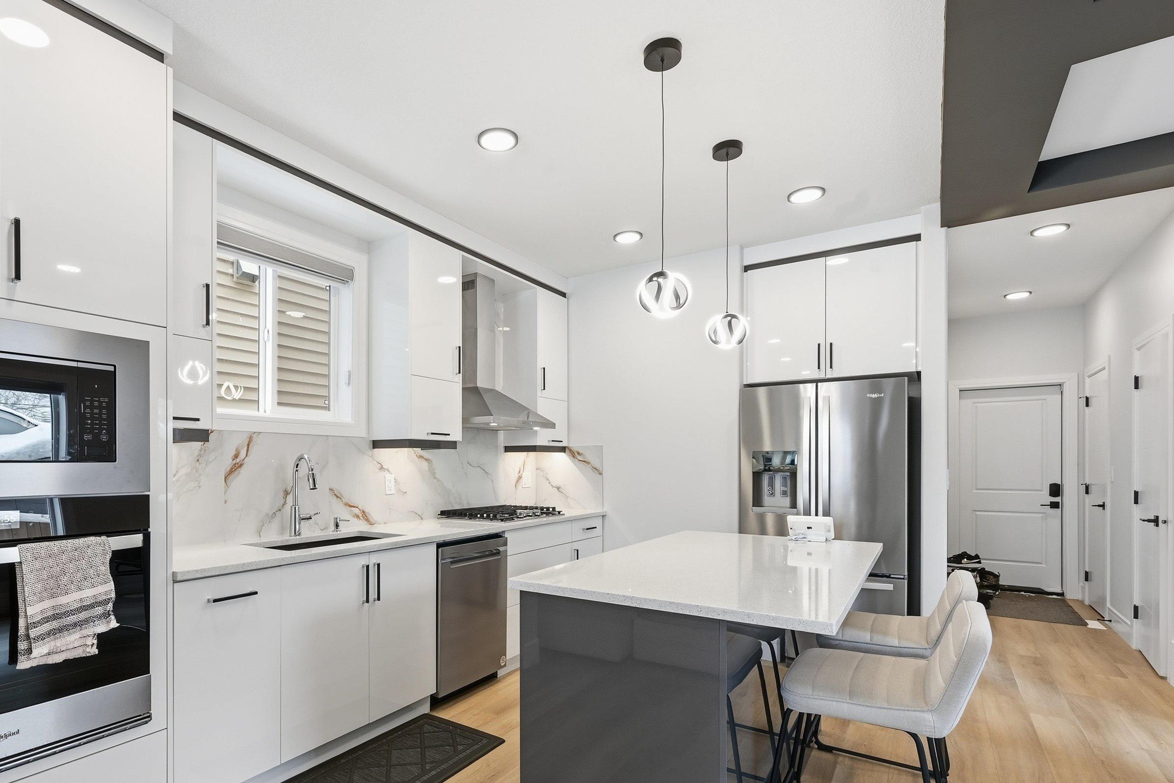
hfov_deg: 89.3
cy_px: 467
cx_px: 496
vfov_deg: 66.8
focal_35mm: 18
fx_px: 587
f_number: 8
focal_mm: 14
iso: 100
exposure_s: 1/25
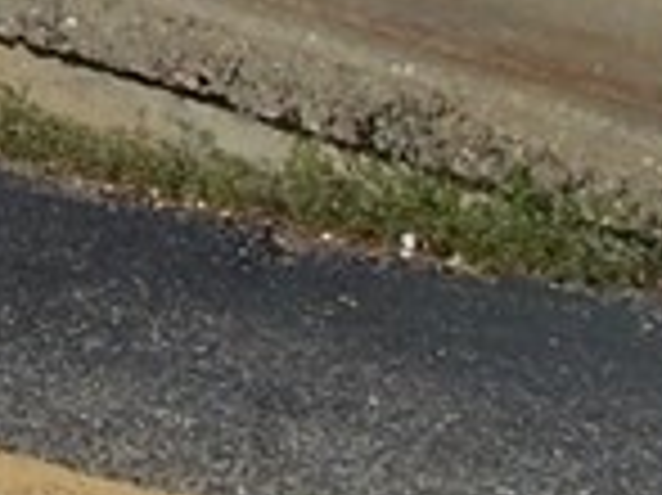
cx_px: -784
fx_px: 5064
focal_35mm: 265
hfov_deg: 7.1
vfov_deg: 5.4
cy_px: -657
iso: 80
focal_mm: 6.3
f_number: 5.6
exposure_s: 1/1000
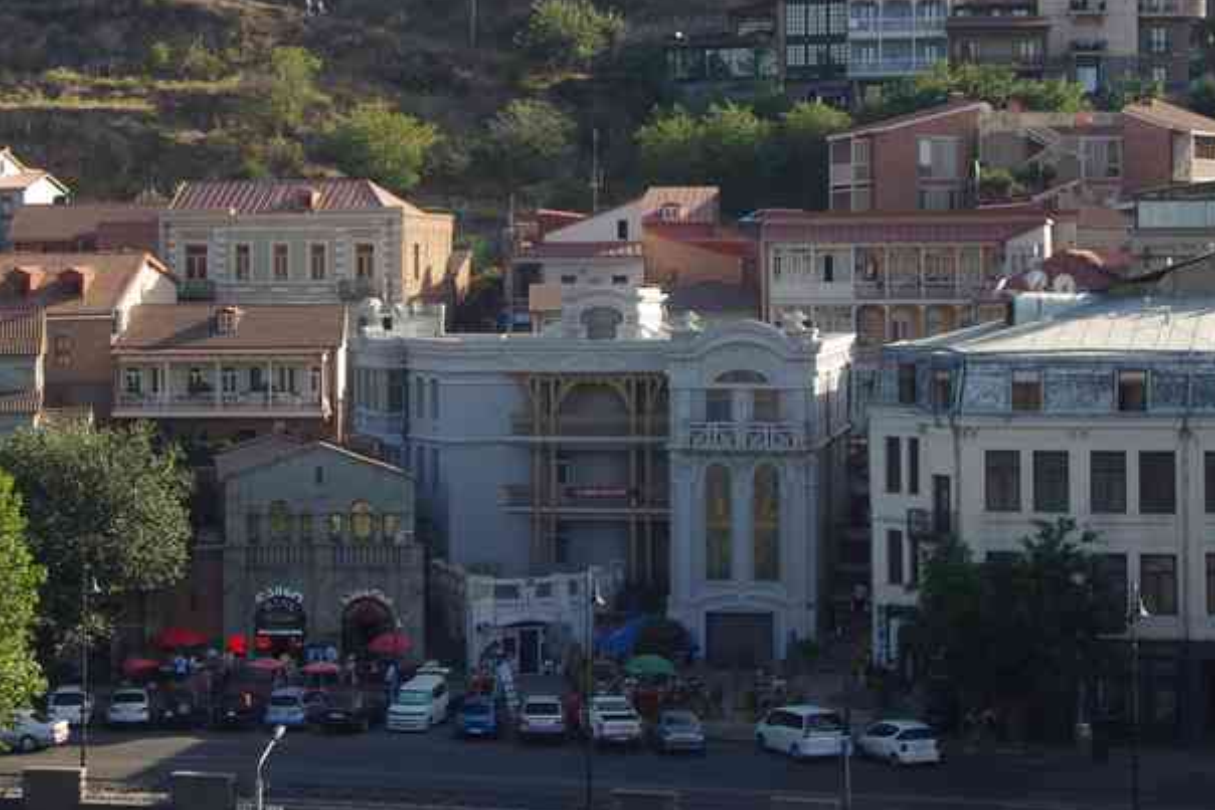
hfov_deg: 25.0
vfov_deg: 16.7
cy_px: 171
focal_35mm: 81
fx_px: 2734
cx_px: 504
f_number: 5.6
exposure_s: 1/160
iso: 200
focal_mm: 32.5
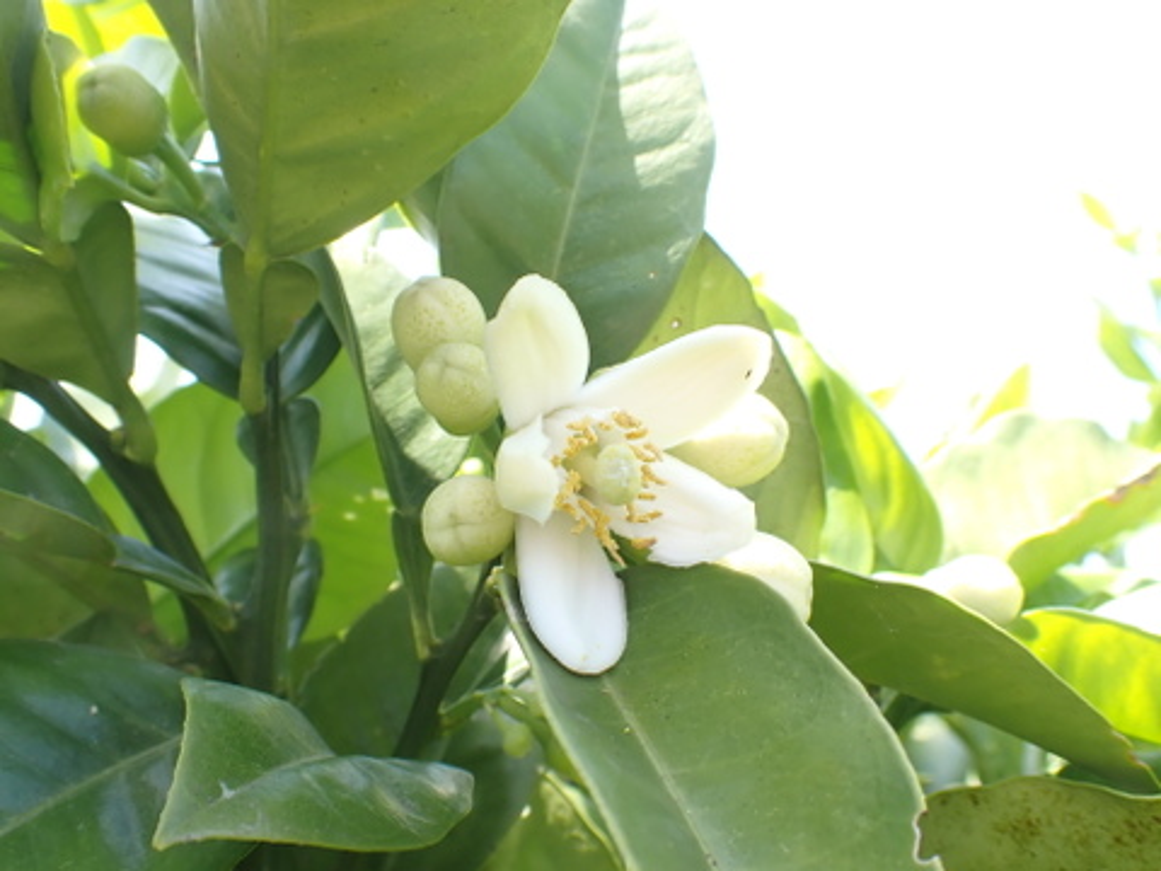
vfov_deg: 46.8
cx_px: 580
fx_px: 1006
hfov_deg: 60.0
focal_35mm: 30
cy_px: 436
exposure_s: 1/160
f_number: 3.2
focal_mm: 5.4
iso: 100
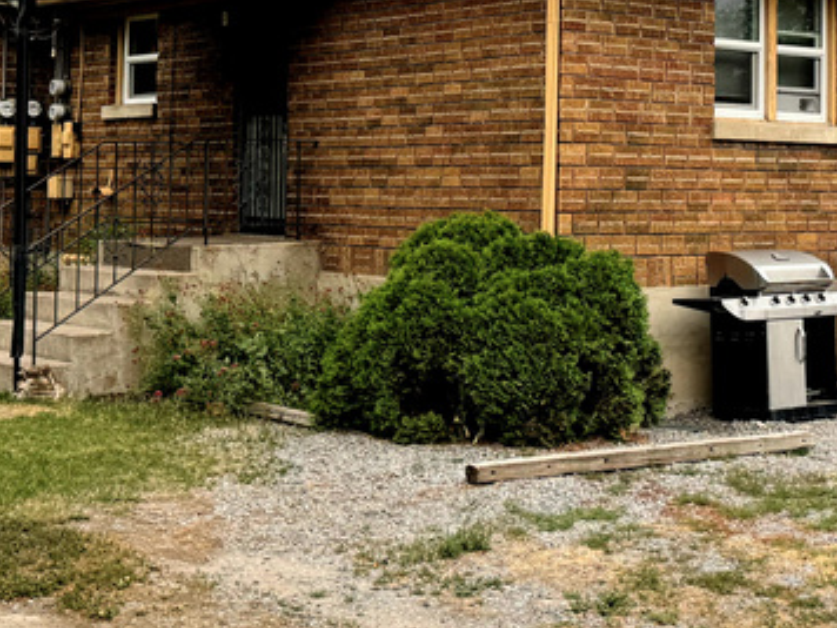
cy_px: 82
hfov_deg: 27.7
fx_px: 1668
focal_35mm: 69
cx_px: 654
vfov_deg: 20.9
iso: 80
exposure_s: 1/747
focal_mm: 6.76
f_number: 1.78
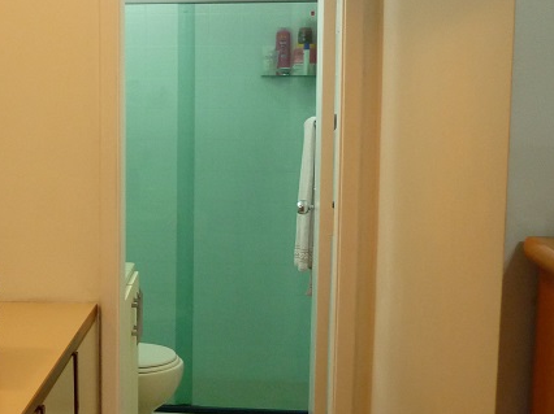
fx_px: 992
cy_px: 236
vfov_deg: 23.6
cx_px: 68
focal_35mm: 62
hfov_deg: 30.0
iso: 250
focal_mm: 5.5
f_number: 2.8
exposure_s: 1/30
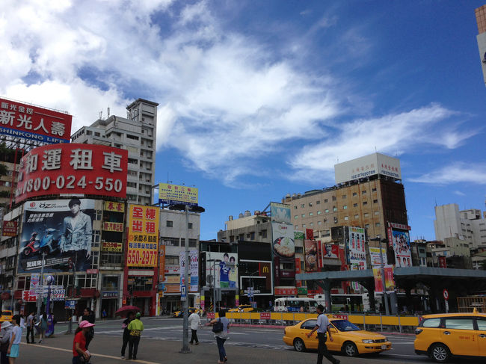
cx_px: 243
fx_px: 463
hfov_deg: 55.4
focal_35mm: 33
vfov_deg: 42.9
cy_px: 182
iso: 50
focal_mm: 4.13
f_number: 2.4
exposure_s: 1/2008
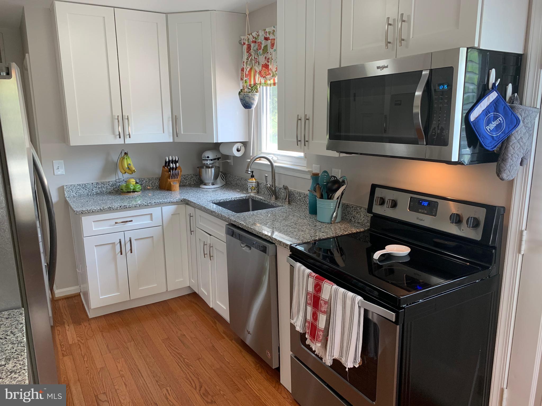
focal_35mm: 26
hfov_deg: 67.3
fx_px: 407
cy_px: 203
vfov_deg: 53.1
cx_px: 271
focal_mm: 4.25
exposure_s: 1/60
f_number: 1.8
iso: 100
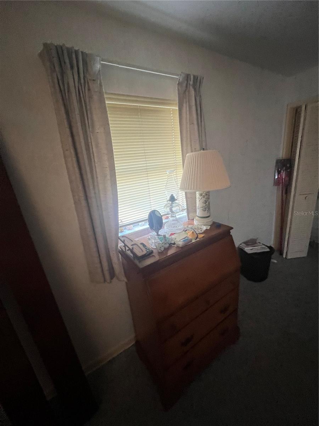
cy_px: 213
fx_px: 160
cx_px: 160
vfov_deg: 106.2
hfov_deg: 89.9
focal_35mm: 13
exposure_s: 1/60
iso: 400
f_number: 1.8
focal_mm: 1.57
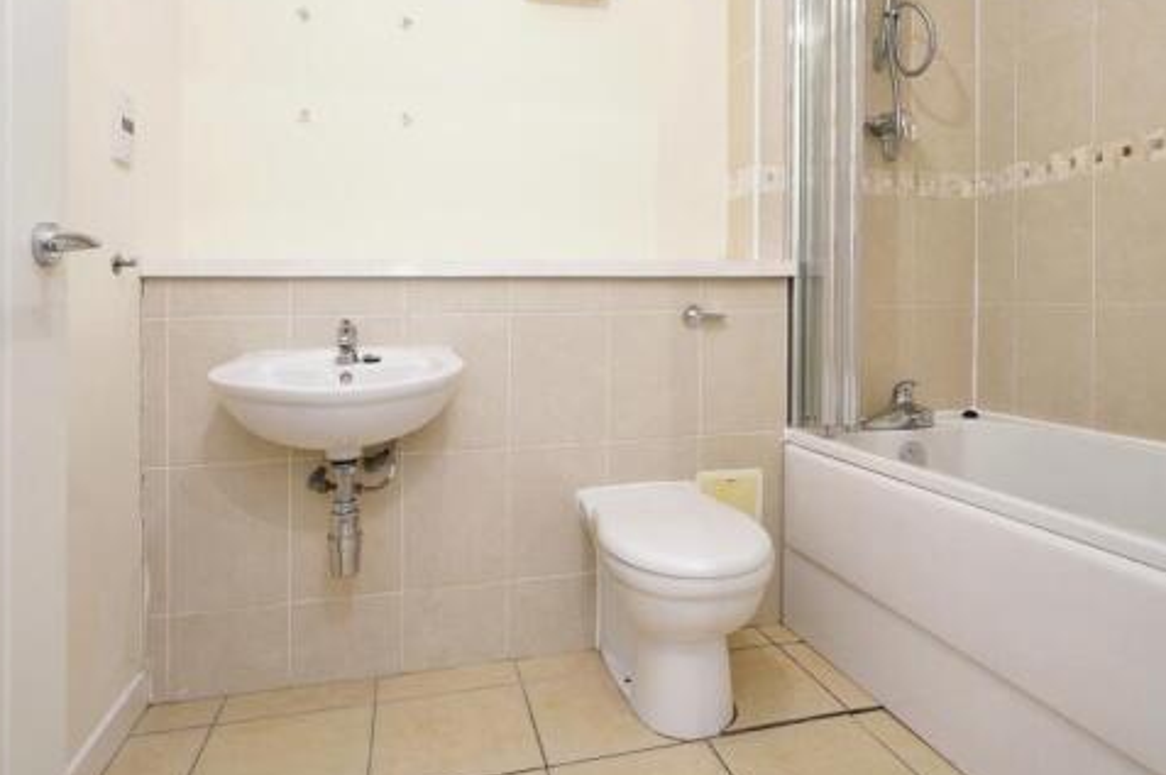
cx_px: 618
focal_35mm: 22
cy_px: 342
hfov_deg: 78.6
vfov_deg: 57.0
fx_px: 712
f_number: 7.1
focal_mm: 16
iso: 200
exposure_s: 1/6
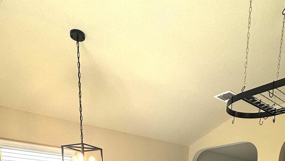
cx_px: 161
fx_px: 257
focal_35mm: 34
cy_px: 259
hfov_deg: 57.8
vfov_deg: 24.3
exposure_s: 1/120
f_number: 2.2
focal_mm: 2.22
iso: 64
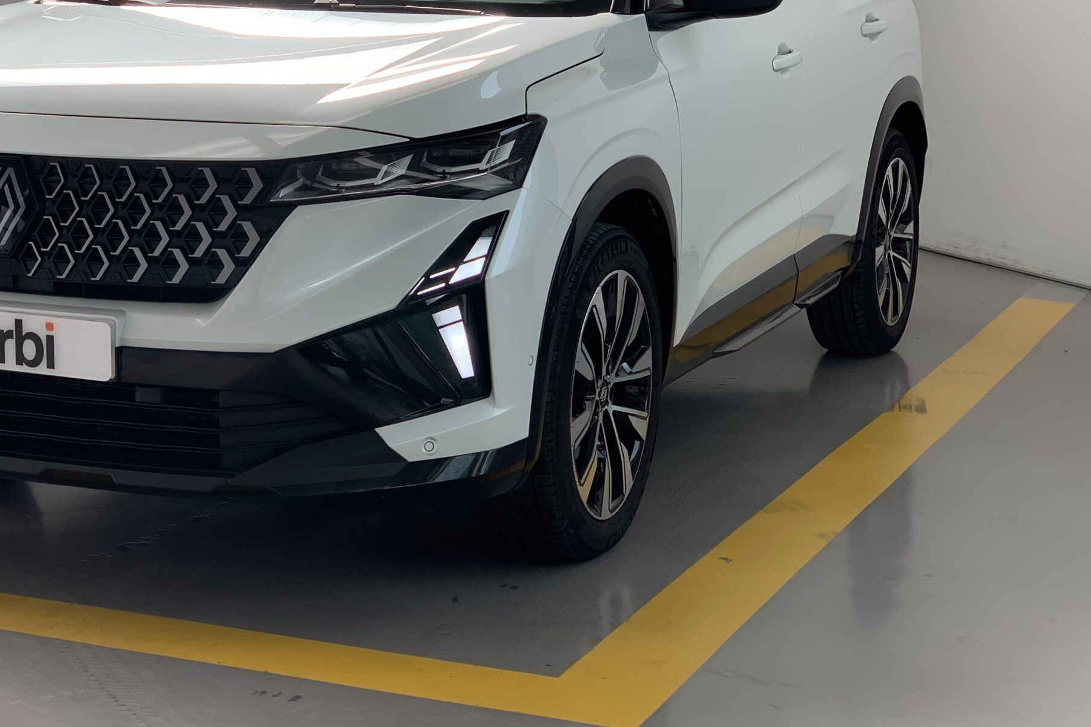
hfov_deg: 26.1
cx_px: 319
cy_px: 192
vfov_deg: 17.6
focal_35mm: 77
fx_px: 2334
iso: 16
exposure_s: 1/251
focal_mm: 6
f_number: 2.4
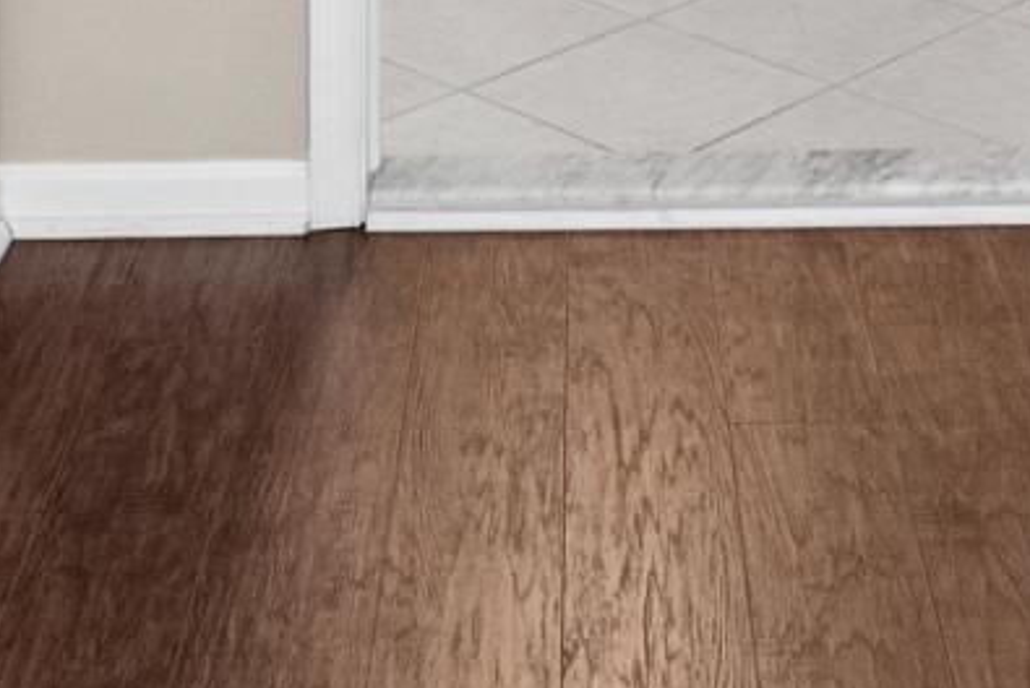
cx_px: 647
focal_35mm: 83
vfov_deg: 13.6
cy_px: -770
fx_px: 2376
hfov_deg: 24.4
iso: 1600
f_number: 8
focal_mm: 16
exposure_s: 1/20
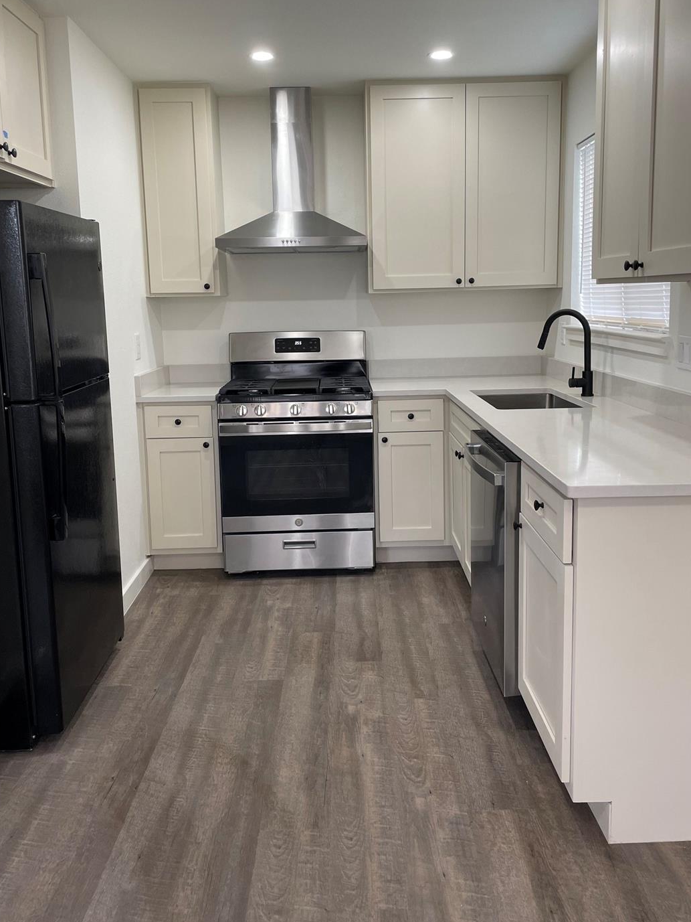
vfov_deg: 61.5
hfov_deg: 48.2
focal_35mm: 29
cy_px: 411
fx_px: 772
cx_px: 343
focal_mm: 4.2
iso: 64
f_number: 1.6
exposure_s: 1/60
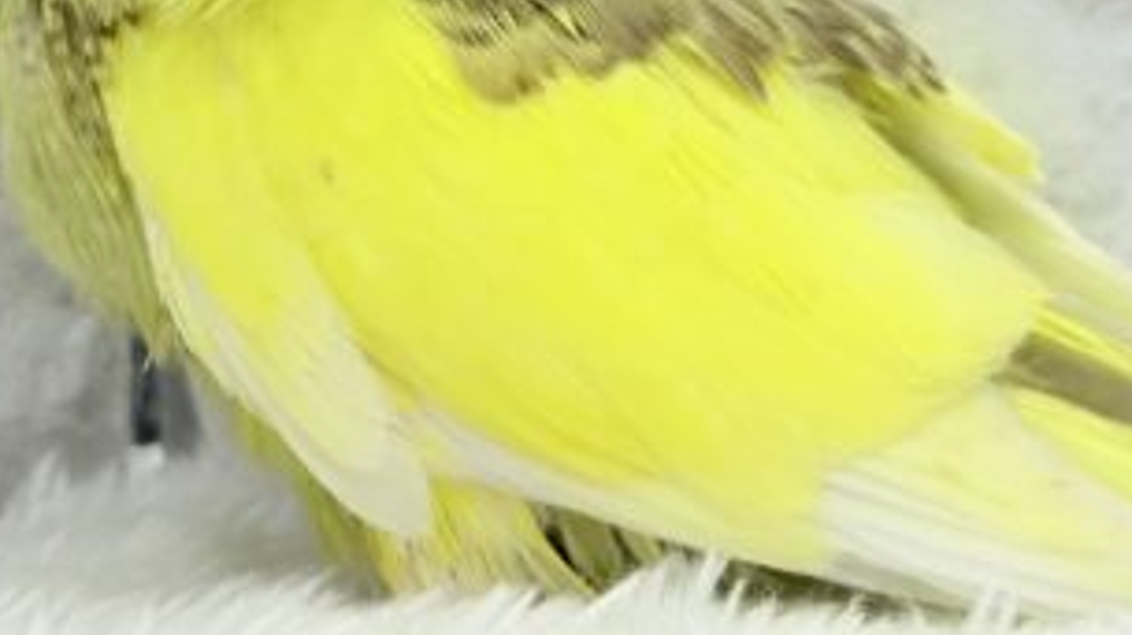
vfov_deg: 10.0
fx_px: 3569
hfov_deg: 18.0
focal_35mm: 119
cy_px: -123
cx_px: 427
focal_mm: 5.96
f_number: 1.6
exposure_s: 1/50
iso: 40
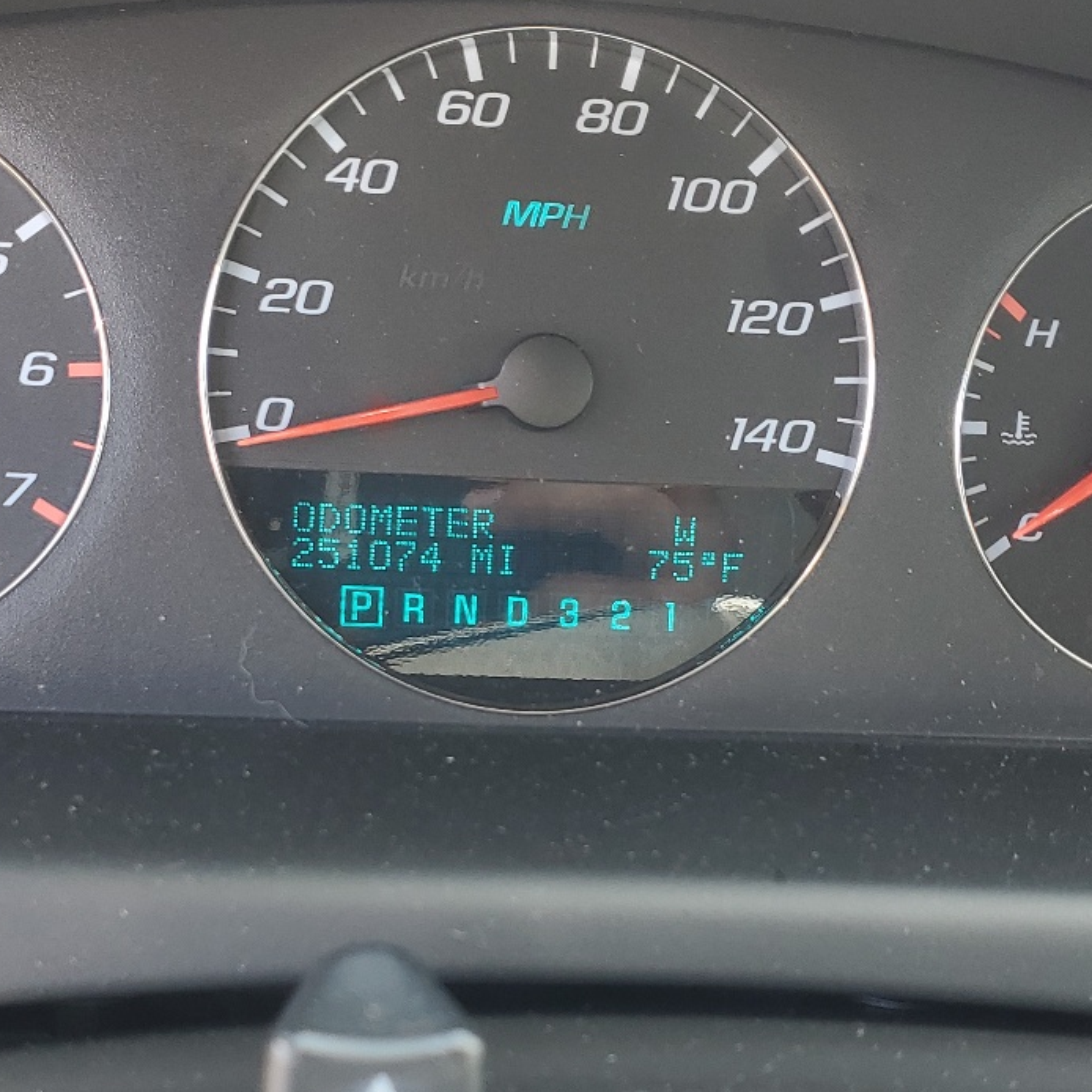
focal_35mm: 53
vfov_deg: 32.2
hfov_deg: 32.1
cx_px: 430
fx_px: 1892
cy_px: 620
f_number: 1.5
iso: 53
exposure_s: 1/100
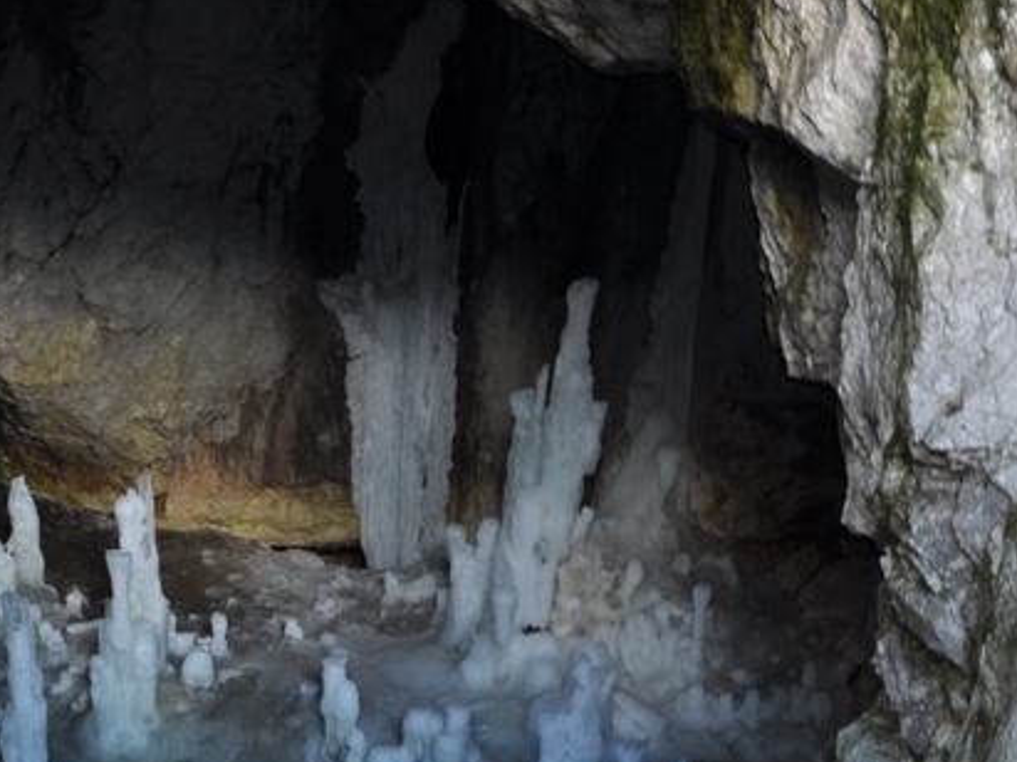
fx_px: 2144
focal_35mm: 73
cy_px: 567
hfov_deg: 26.0
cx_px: 146
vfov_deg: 20.0
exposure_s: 1/15
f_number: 4
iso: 200
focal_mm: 26
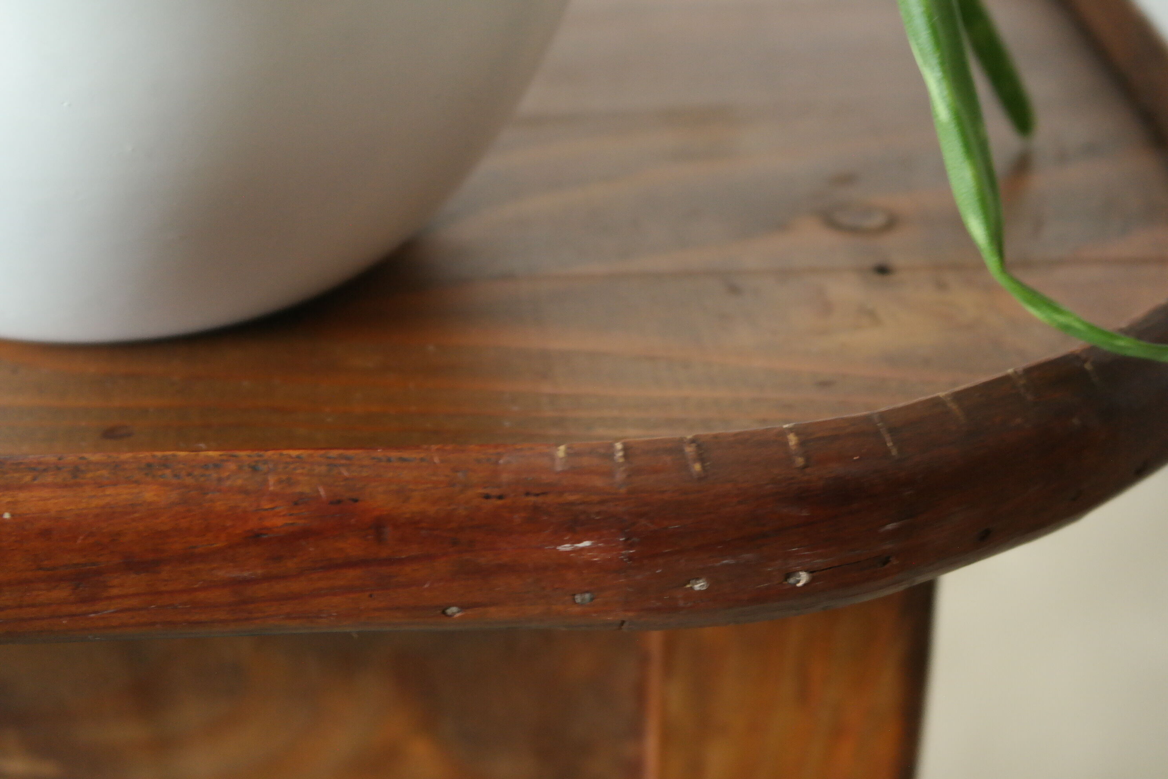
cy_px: 390
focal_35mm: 69
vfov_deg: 19.7
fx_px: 2238
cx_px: 584
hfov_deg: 29.2
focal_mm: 45
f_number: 5.6
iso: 1600
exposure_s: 1/30
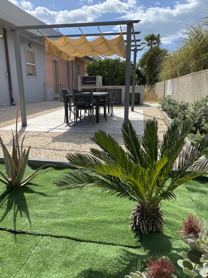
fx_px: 208
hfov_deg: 53.1
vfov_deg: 67.3
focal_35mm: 26
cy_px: 139
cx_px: 104
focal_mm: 4.25
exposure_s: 1/2358
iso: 32
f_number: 1.8
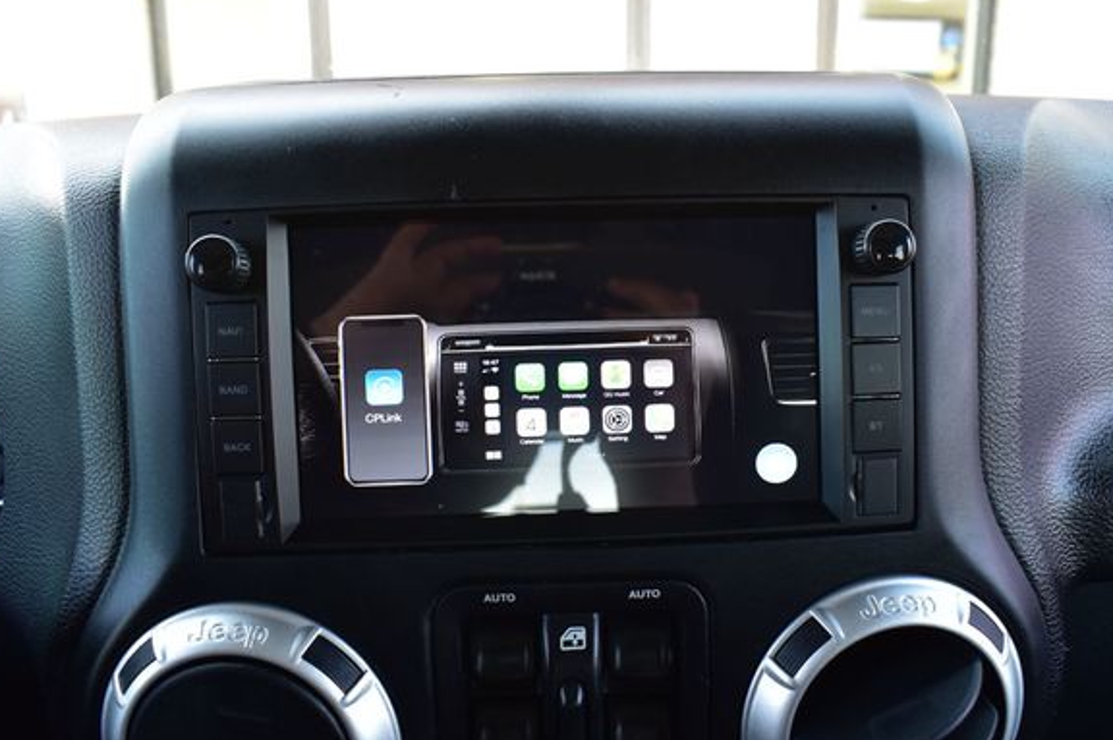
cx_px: 593
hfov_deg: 61.9
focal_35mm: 30
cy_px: 388
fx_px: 927
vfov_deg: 43.5
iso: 450
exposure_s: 1/15
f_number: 6.3
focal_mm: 18
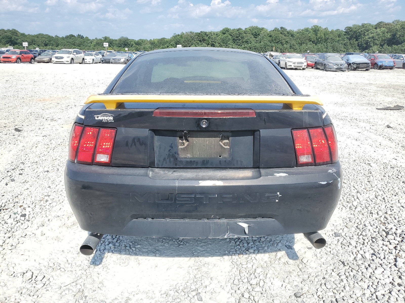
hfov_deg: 67.3
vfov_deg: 53.1
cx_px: 202
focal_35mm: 26
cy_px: 152
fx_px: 304
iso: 50
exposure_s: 1/2500
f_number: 1.5
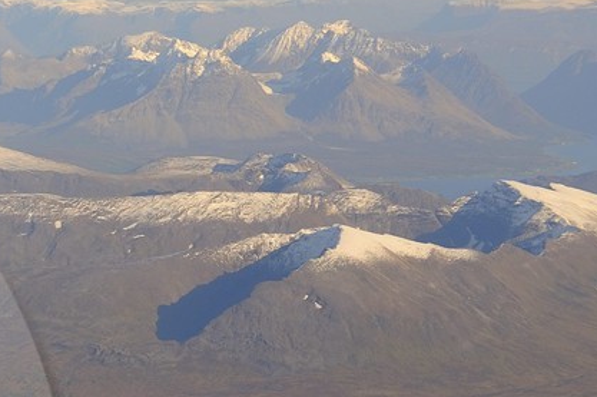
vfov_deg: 8.0
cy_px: 563
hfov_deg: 11.2
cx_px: -517
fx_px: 2799
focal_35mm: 169
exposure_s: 1/500
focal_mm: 44
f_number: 5.6
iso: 200
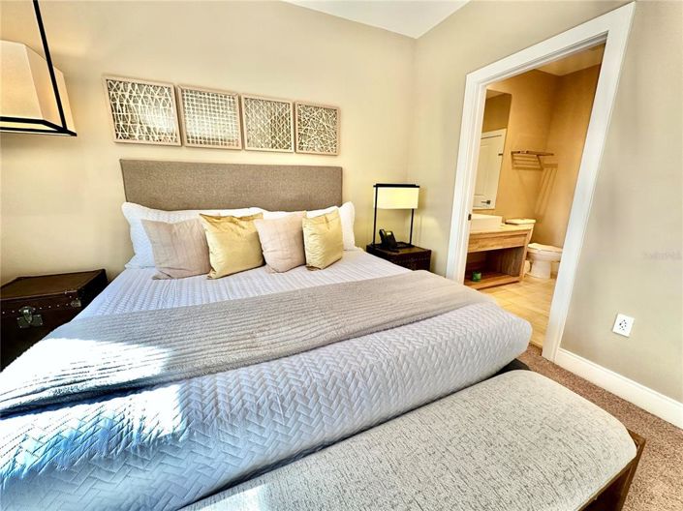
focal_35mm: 14
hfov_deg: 102.1
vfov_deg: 85.6
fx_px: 276
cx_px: 342
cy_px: 256
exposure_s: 1/120
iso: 200
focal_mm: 2.22
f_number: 2.2
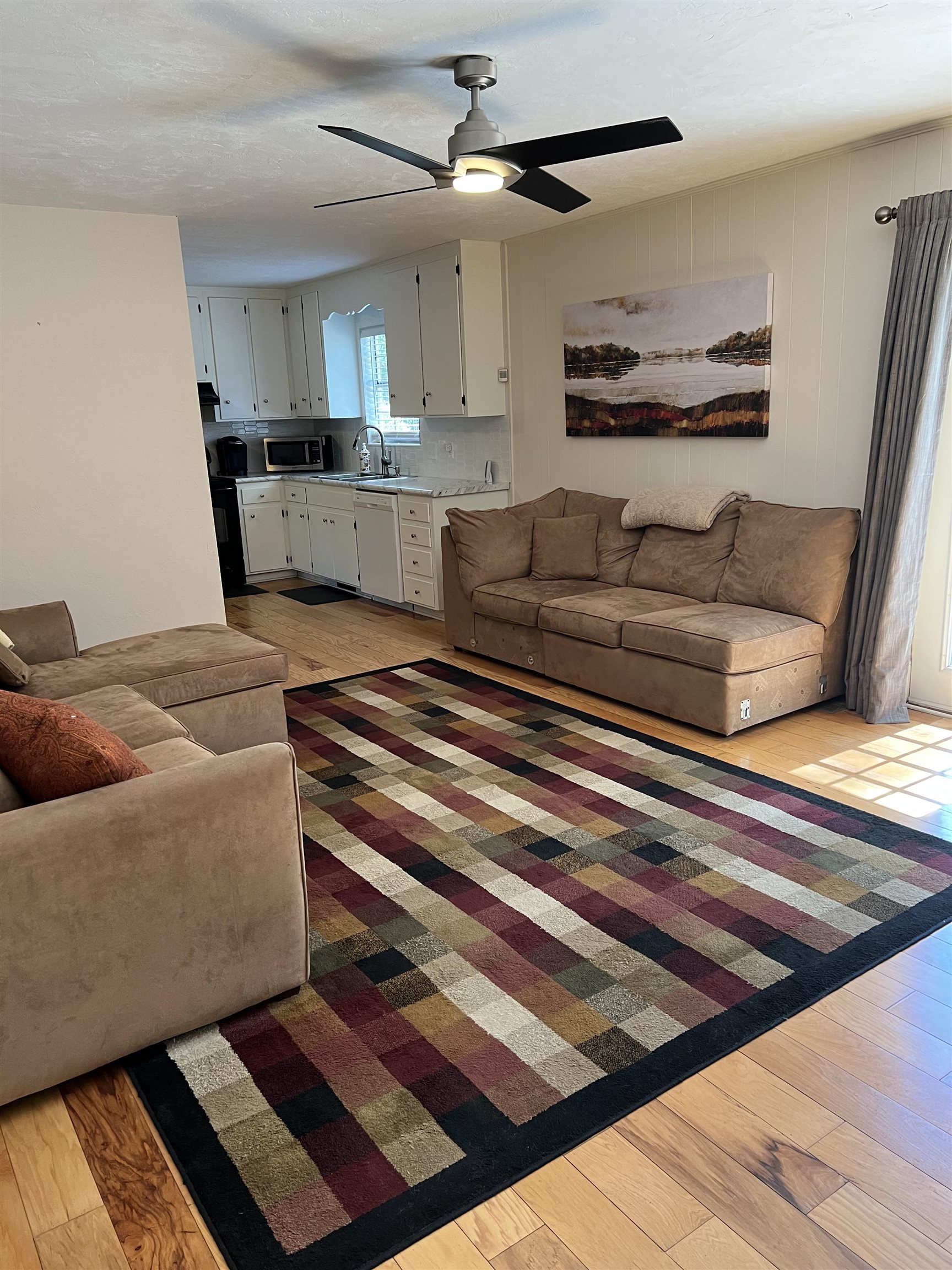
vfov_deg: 67.3
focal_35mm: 26
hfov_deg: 53.1
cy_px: 635
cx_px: 476
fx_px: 953
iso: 80
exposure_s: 1/60
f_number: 1.5
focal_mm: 5.7
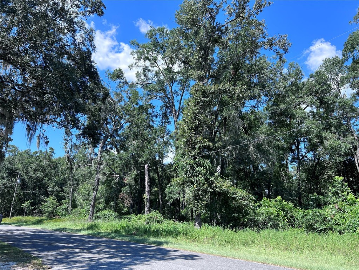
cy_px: 135
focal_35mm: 26
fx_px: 270
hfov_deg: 67.3
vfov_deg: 53.1
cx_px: 180
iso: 50
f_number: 1.5
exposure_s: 1/1575
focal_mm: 5.7
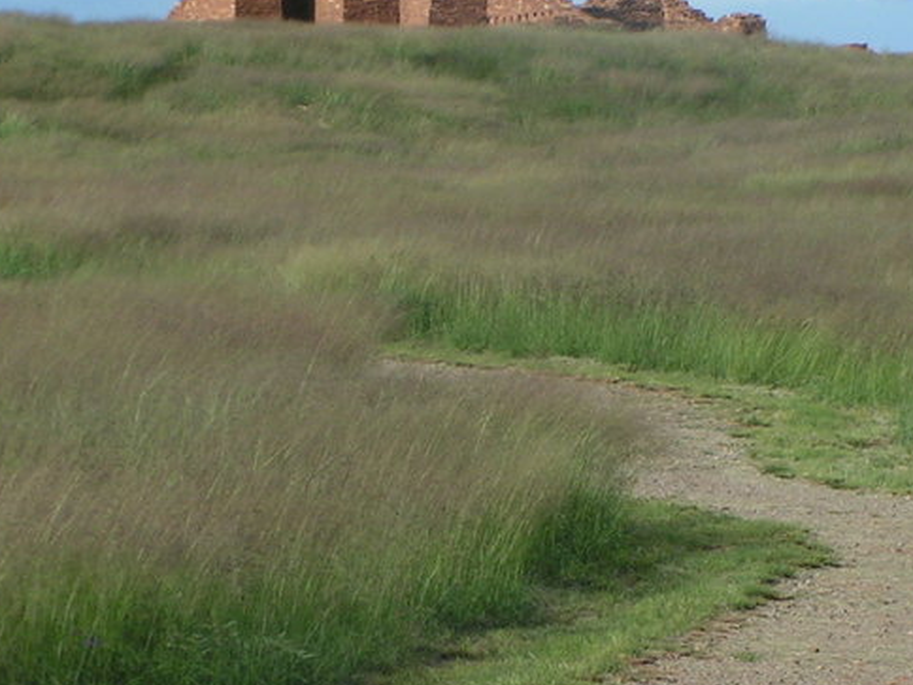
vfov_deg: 6.3
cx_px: 606
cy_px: 243
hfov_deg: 8.4
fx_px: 6225
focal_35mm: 236
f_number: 6.3
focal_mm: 18.2
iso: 50
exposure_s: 1/320
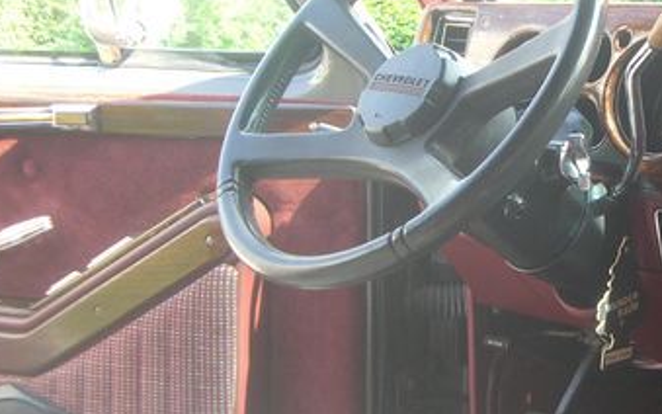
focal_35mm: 94
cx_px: 611
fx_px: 1696
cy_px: 266
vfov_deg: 13.9
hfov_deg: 21.5
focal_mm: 7.6
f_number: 3
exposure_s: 1/100
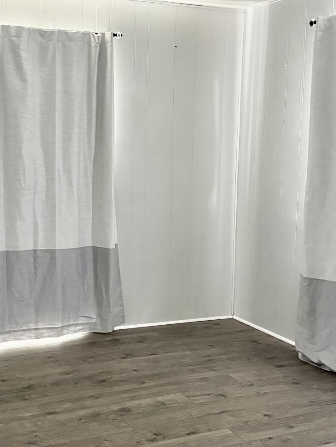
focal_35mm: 49
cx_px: 107
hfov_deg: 29.4
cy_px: 215
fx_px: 634
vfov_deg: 38.9
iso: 800
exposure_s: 1/40
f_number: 1.78
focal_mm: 6.76
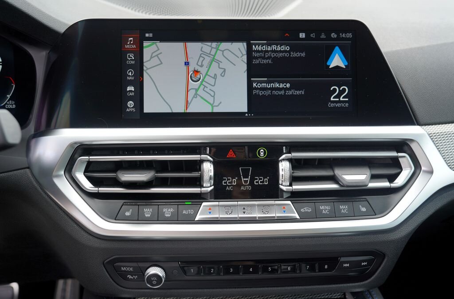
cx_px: 227
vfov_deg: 37.6
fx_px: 440
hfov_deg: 54.6
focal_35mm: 35
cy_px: 150
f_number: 4
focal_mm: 35
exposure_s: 1/160
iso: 160
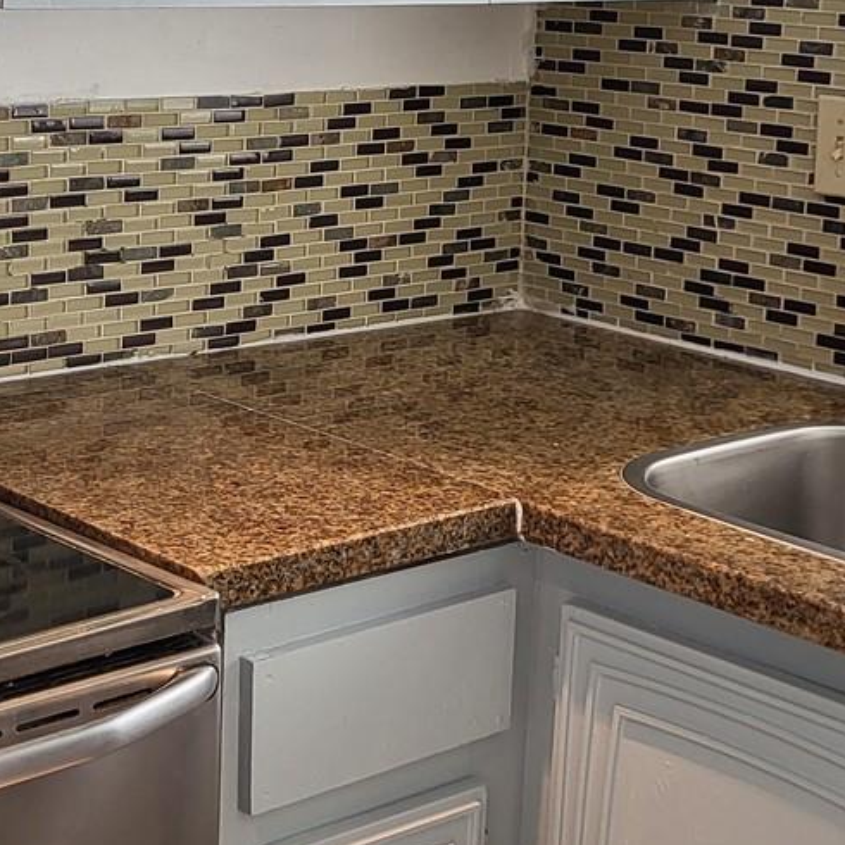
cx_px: 297
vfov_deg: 22.9
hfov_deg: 23.0
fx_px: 2071
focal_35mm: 75
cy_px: 274
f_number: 1.8
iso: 160
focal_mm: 5.4
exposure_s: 1/120
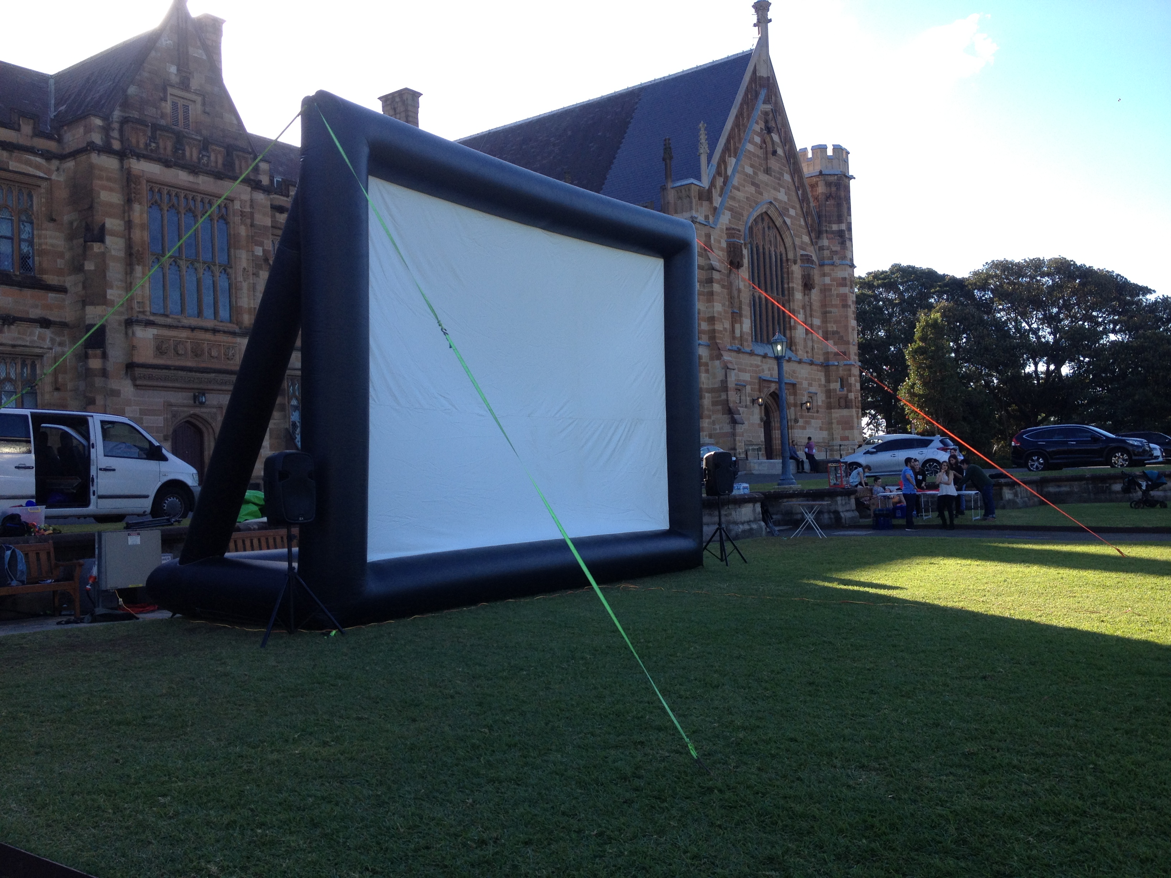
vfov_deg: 40.7
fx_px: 1184
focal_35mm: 35
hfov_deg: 52.6
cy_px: 439
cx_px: 586
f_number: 2.4
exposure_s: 1/531
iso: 50
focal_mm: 4.28
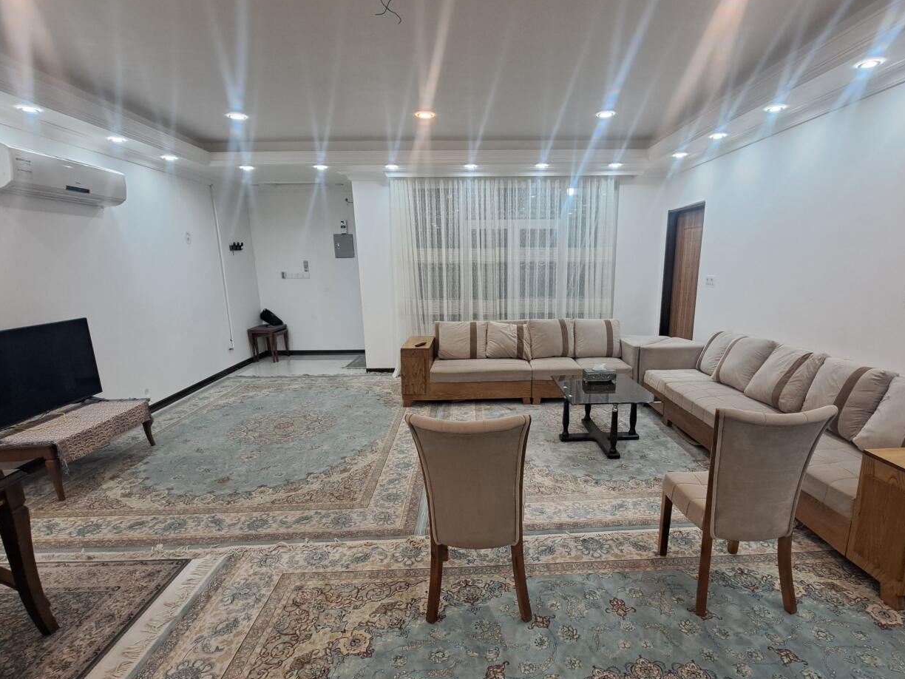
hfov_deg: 90.8
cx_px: 495
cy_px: 379
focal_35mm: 17
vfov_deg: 74.4
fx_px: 444
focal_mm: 1.74
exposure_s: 1/50
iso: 125
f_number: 2.2
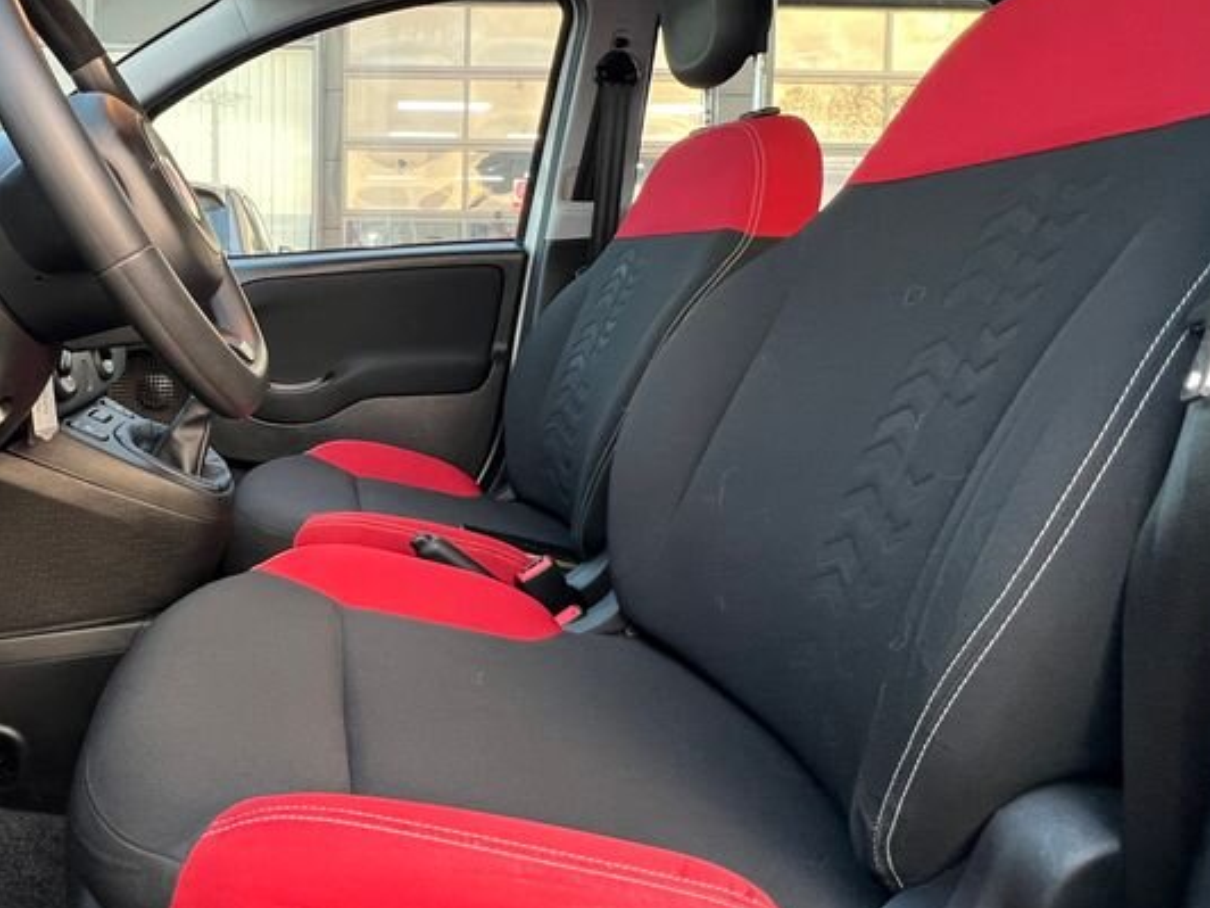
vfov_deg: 54.3
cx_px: 325
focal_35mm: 25
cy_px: 341
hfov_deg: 65.8
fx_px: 874
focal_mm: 1.57
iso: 250
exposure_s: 1/65
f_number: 1.8
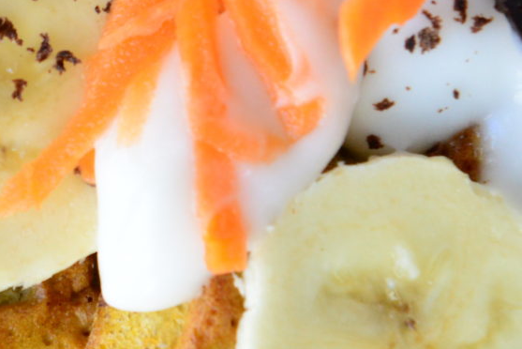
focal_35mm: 322
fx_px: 4671
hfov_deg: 6.4
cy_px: -48
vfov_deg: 4.3
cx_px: -48
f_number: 8
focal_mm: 70
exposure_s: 1/100
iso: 1000
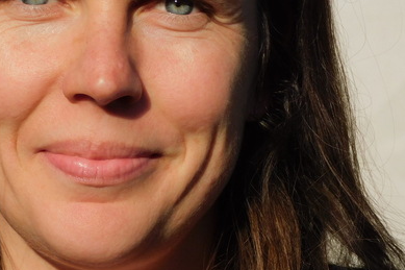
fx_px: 2935
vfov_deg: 5.3
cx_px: 70
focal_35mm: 261
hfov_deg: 7.9
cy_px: 18
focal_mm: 23.7
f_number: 5
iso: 125
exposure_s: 1/640
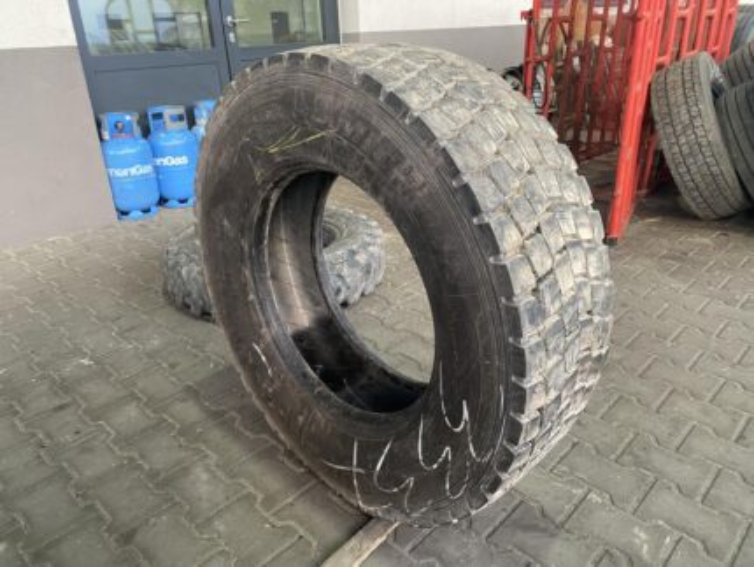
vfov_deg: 53.1
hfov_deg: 67.3
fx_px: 567
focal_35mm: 26
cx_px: 377
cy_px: 284
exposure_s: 1/50
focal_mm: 4.25
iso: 160
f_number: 1.8
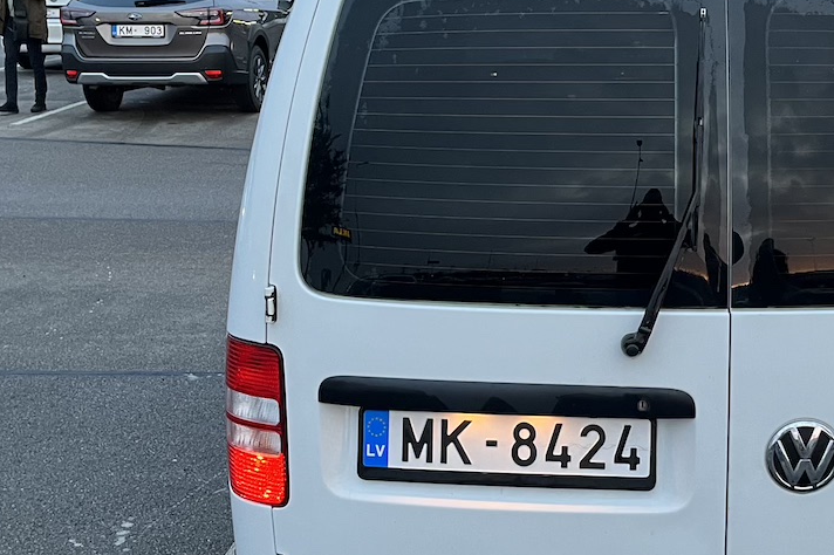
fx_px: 1320
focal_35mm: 57
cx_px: 590
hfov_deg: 34.6
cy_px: 323
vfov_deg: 23.7
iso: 160
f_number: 1.6
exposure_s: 1/50
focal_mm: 5.1
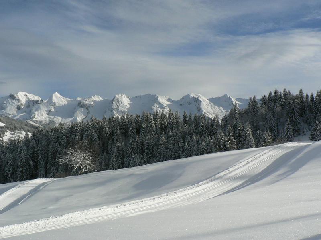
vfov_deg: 39.7
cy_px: 120
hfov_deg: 51.4
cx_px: 160
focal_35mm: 36
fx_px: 334
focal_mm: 6
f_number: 8
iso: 200
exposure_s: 1/1000
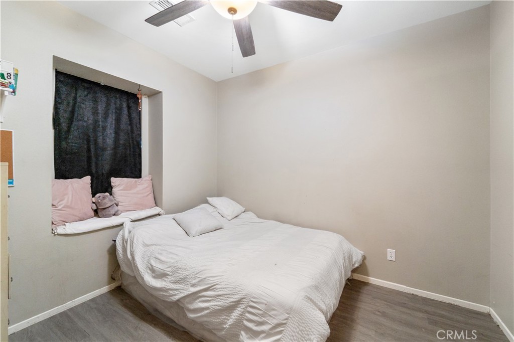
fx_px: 200
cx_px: 257
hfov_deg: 104.3
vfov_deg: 81.2
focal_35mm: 14
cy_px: 171
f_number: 9
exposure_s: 1/8
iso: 320
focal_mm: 14
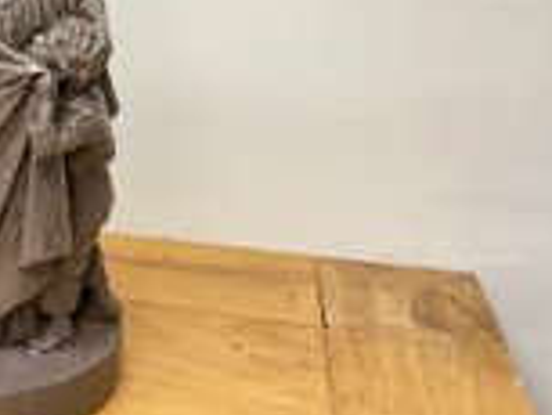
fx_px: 1037
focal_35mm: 65
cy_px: 42
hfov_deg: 27.3
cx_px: -56
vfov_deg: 22.1
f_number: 1.8
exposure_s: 1/60
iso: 125
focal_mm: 3
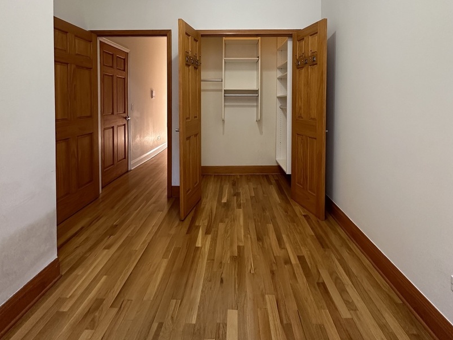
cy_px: 106
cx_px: 229
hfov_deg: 84.7
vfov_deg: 66.4
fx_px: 249
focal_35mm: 19
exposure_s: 1/120
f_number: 2.2
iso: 320
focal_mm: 2.22
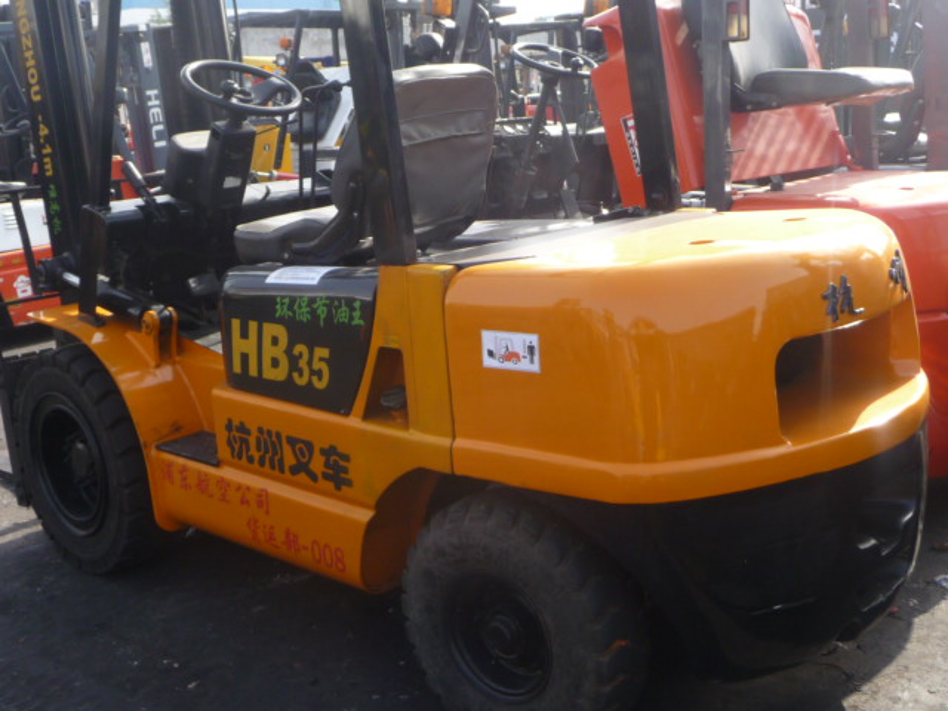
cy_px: 356
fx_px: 1178
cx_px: 474
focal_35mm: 43
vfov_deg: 33.6
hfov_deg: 43.9
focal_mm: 4.7
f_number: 3.3
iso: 100
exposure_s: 1/250
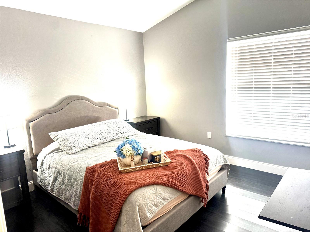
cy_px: 116
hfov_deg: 71.6
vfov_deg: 56.8
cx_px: 155
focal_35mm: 24
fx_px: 215
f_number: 1.78
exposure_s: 1/60
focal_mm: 6.76
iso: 125
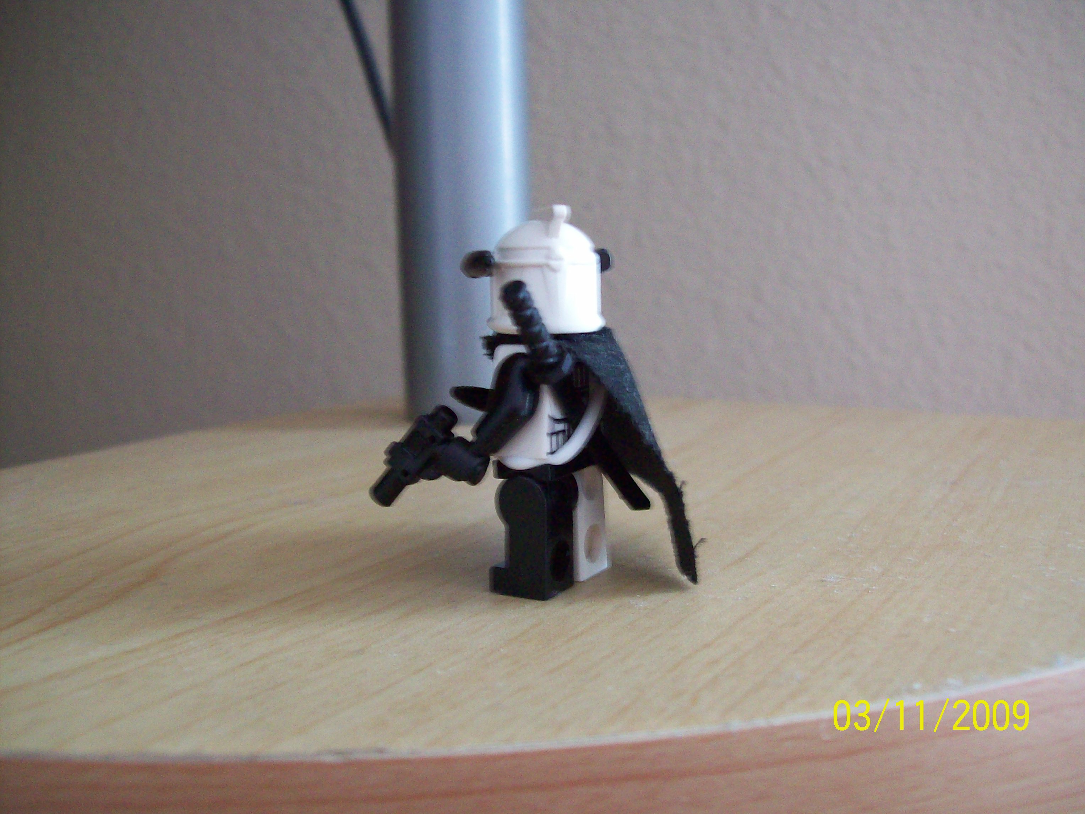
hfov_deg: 51.4
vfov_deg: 39.7
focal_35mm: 36
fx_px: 1128
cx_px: 542
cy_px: 407
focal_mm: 6
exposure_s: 1/8
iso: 200
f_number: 2.7
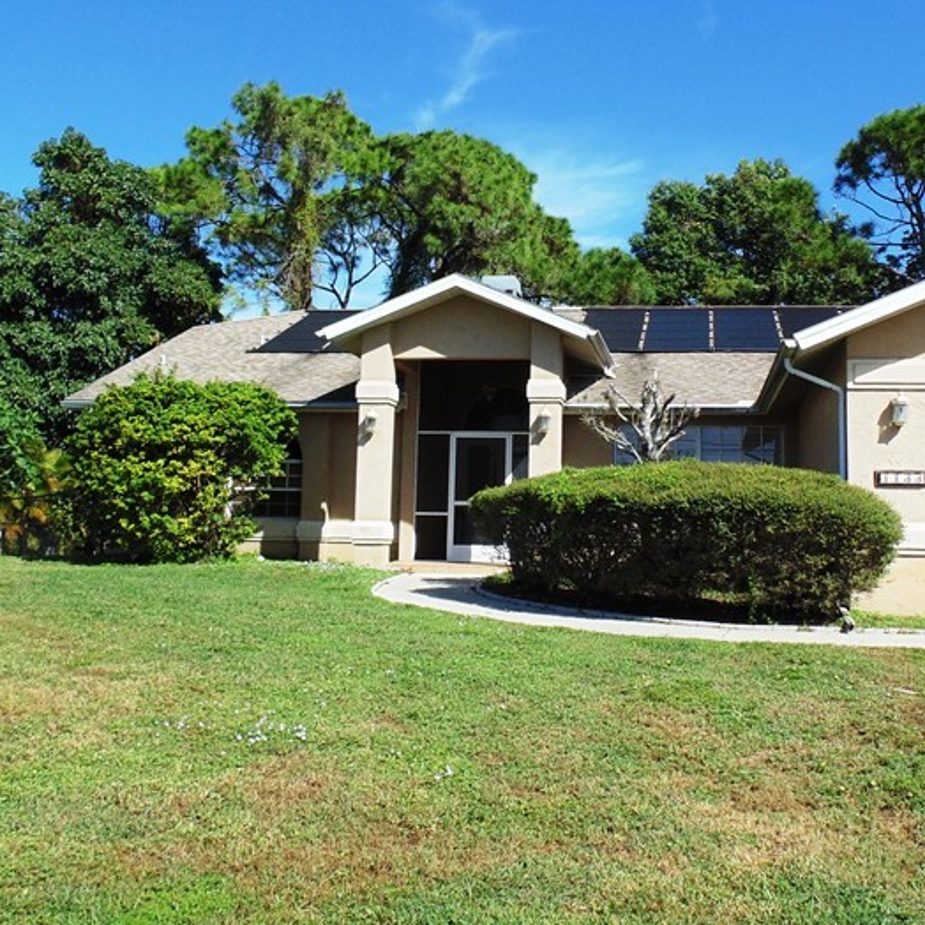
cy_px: 390
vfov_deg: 43.7
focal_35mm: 38
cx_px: 561
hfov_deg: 43.6
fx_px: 1149
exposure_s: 1/1000
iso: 80
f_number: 3.1
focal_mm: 4
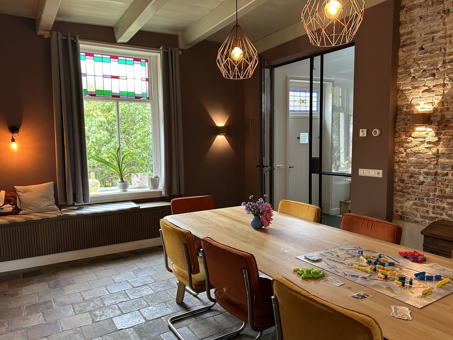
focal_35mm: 26
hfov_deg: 67.3
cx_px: 226
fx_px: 340
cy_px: 170
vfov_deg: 53.1
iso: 160
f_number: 1.5
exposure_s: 1/50
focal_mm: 5.7
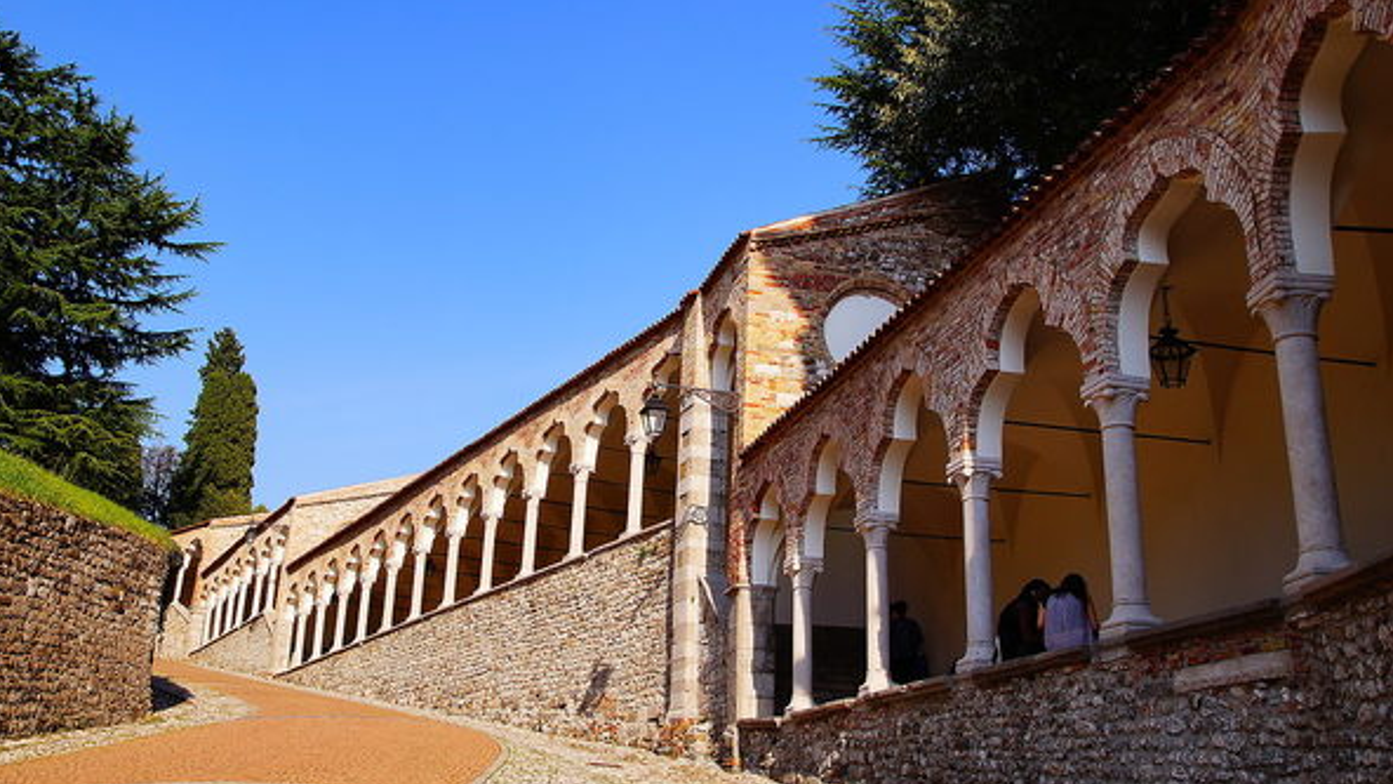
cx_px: 689
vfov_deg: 33.7
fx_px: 1293
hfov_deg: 56.6
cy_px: 387
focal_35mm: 35
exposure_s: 1/200
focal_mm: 22
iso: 100
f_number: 8
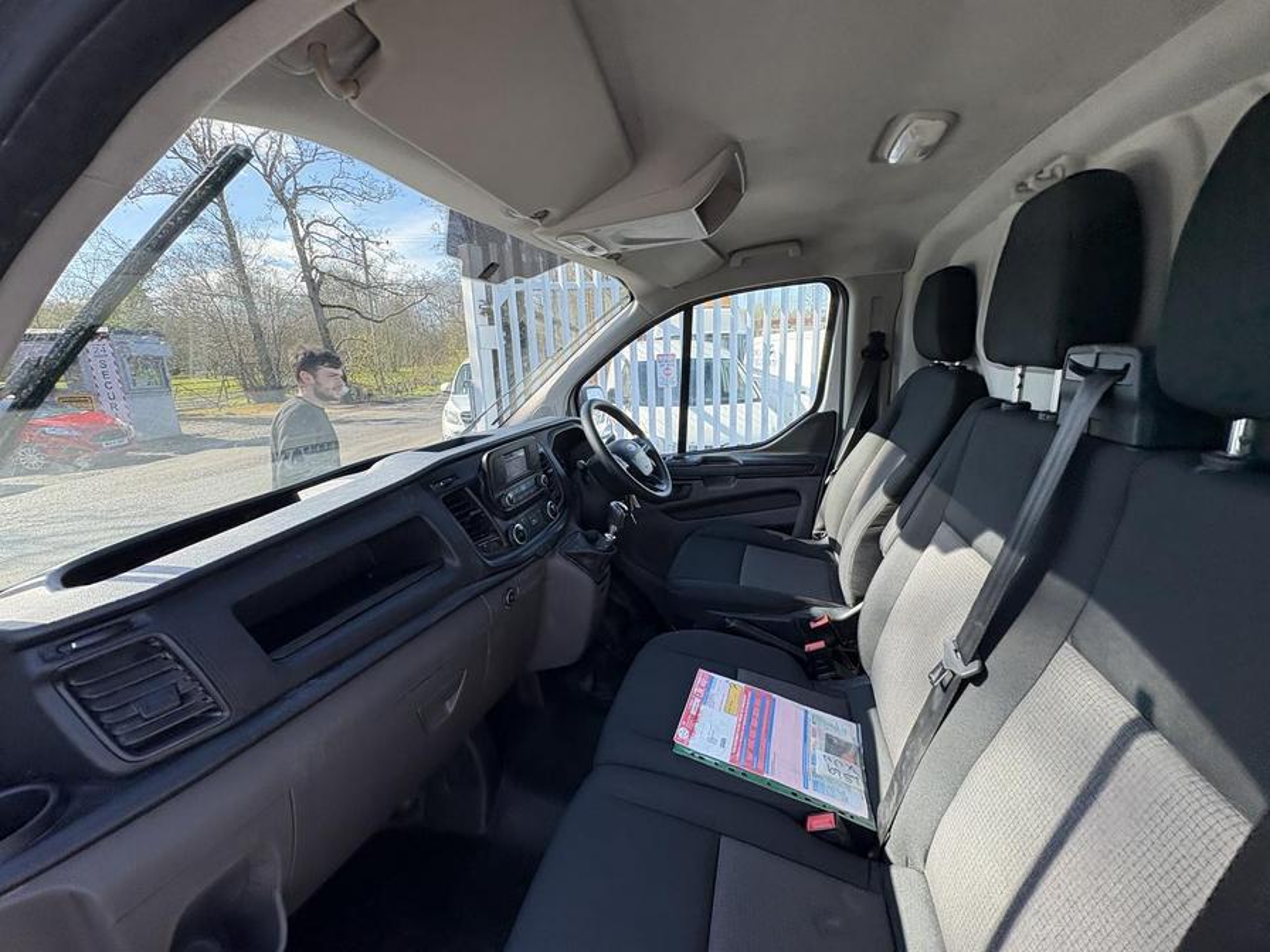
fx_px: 514
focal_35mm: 14
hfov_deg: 102.1
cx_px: 635
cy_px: 476
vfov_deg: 85.7
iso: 64
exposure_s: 1/253
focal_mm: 2.22
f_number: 2.2
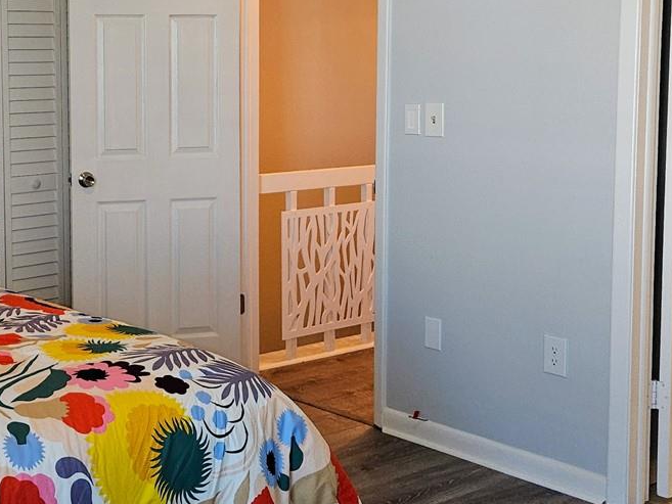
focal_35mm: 56
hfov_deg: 33.2
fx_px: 1087
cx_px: 119
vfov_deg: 25.9
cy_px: 152
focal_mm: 5.4
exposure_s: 1/60
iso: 64
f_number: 1.8
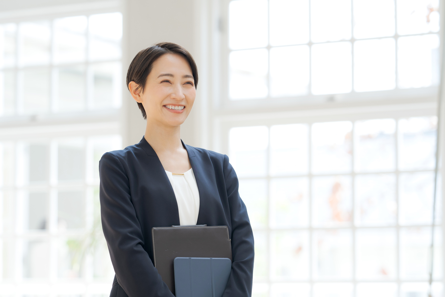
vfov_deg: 10.2
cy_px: 148
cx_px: 222
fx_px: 1668
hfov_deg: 15.2
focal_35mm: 135
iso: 200
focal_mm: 135
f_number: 3.5
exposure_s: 1/250
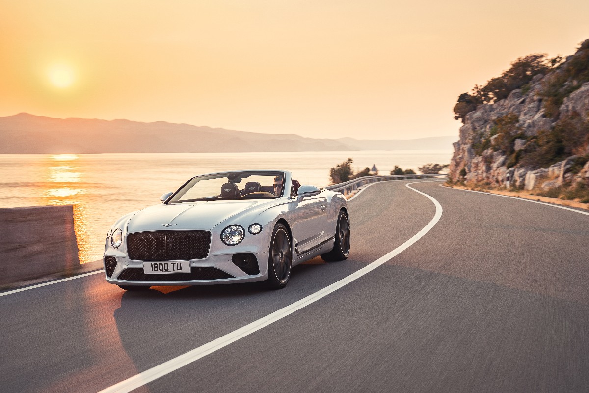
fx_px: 736
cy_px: 196
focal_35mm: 45
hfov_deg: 43.6
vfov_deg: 29.9
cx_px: 294
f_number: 5
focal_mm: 45
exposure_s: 1/30
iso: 100
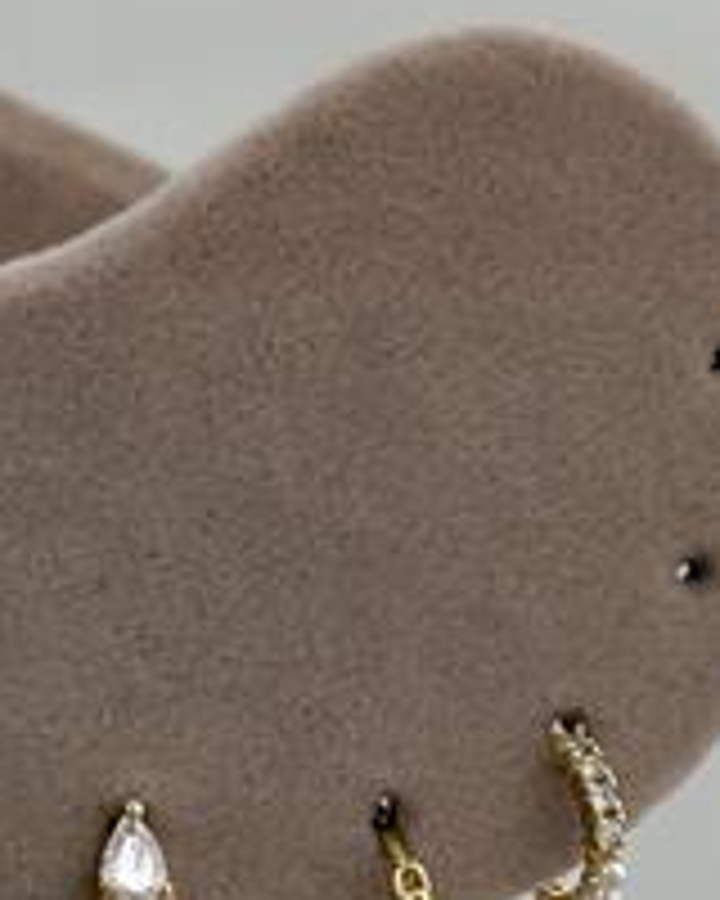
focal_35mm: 125
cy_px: 997
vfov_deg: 15.0
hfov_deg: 12.3
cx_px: 387
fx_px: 3330
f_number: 1.8
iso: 64
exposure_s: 1/900
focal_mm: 6.86
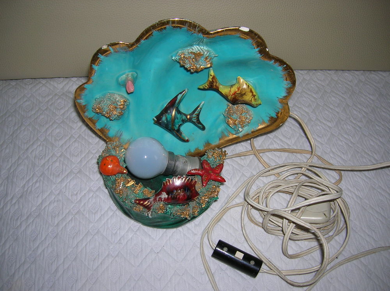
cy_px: 146
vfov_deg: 41.7
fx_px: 383
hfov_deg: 54.0
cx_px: 195
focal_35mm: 34
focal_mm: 5.7
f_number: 2.9
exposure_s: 1/60.1
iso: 50
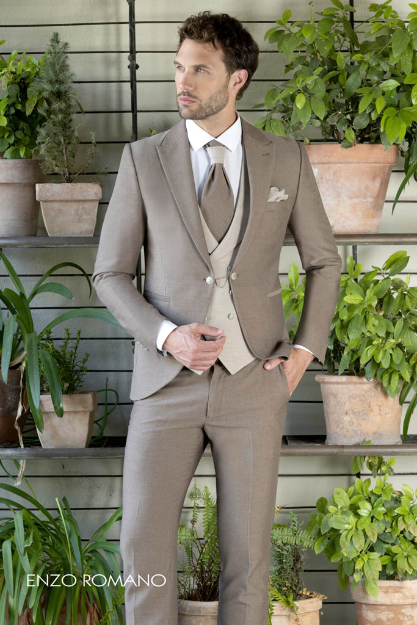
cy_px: 312
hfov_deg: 16.1
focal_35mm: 85
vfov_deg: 23.9
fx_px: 1476
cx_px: 208
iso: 200
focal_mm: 85
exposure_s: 1/25
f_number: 7.1
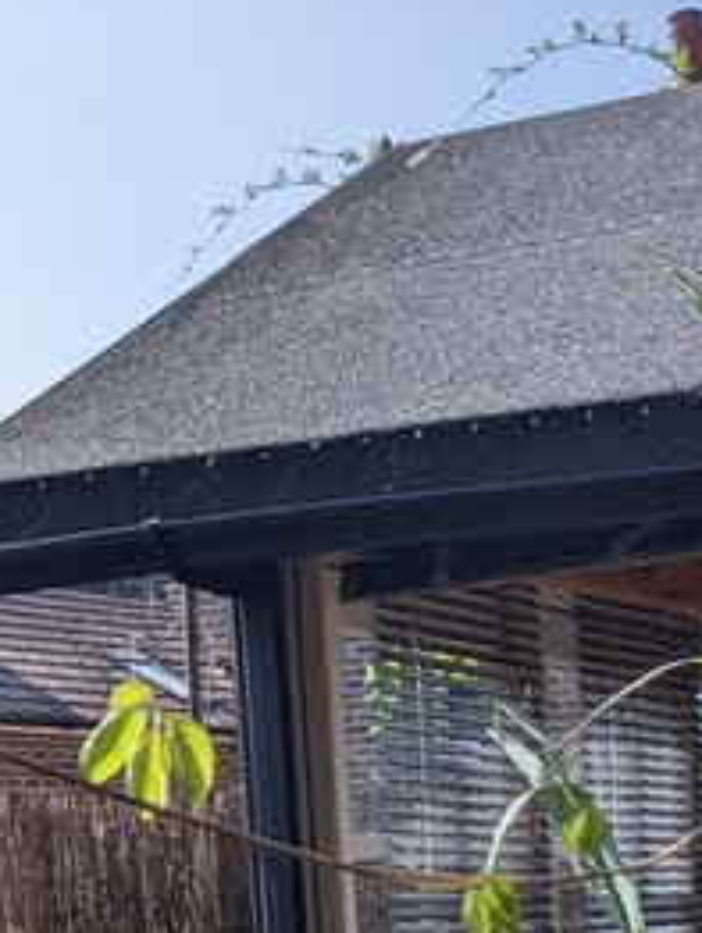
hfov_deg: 18.3
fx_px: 2133
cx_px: 677
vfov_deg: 21.7
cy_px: 1293
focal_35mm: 79
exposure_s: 1/2933
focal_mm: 4.44
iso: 52
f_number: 1.8
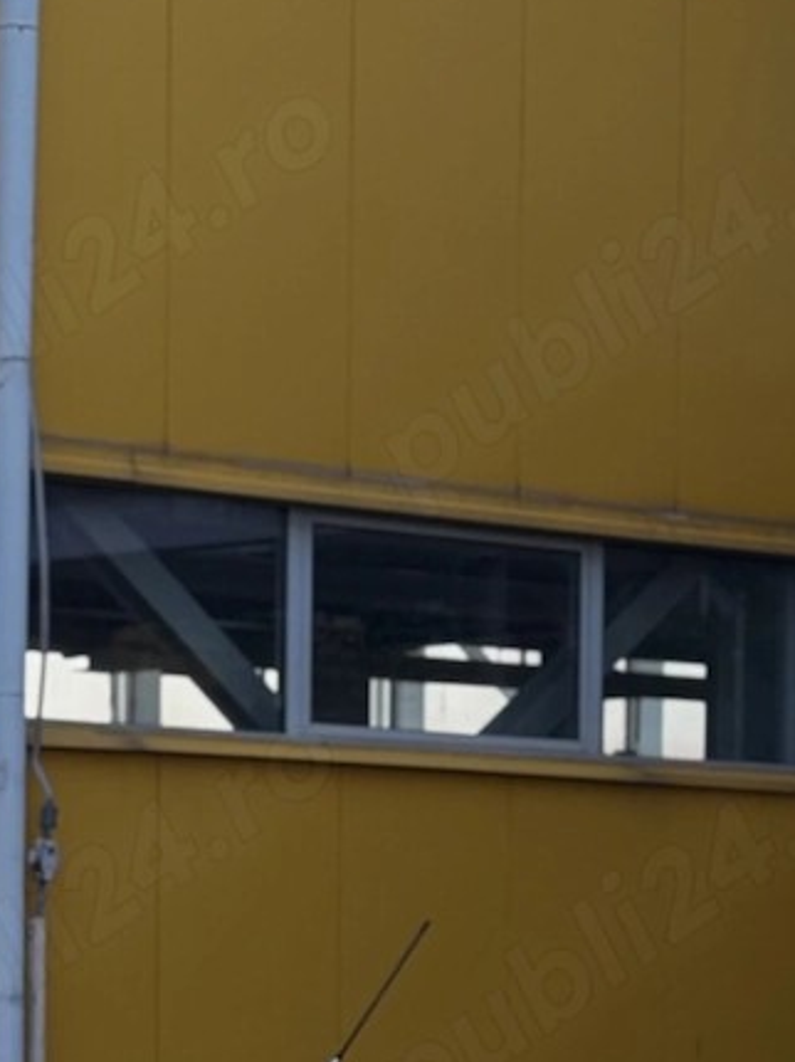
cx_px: -222
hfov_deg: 9.8
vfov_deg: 13.1
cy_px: 1057
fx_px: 4567
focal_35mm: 149
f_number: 1.78
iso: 125
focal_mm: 6.76
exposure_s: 1/49
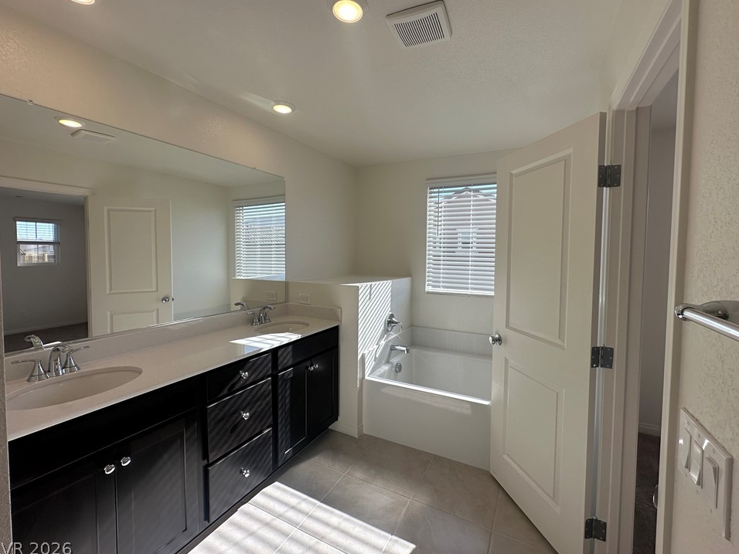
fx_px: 320
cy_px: 265
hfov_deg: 98.1
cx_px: 383
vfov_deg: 81.7
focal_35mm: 15
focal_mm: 2.22
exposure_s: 1/575
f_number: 2.2
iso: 40
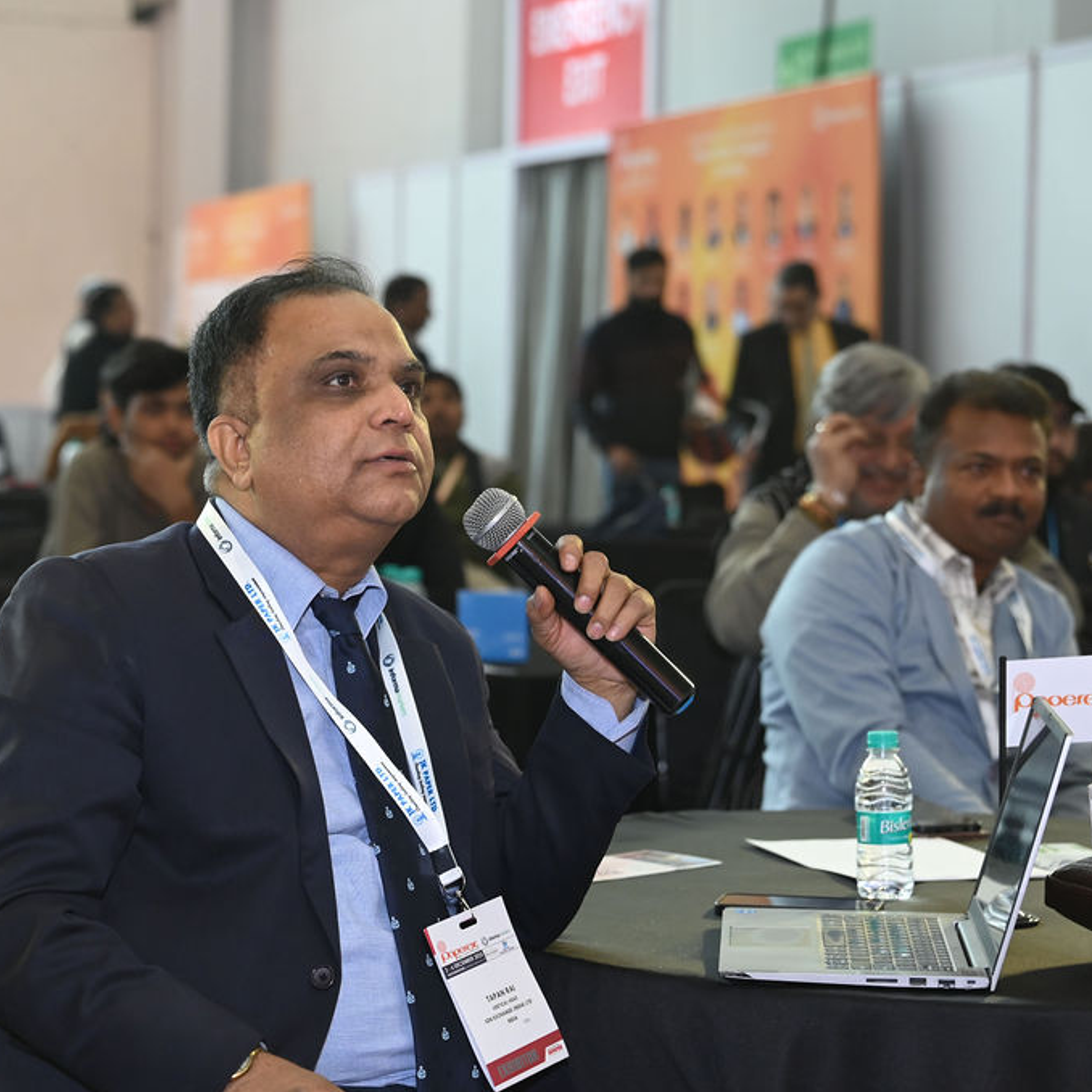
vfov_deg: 20.2
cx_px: 404
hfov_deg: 20.1
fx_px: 3069
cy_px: 548
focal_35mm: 86
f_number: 4
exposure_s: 1/200
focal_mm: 67
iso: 1250
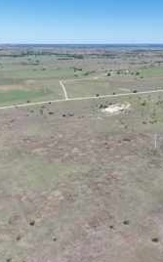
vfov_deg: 51.5
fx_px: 271
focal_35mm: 38
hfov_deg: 33.1
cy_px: 122
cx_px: 113
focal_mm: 12.29
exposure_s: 1/2000
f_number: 3.2
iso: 100
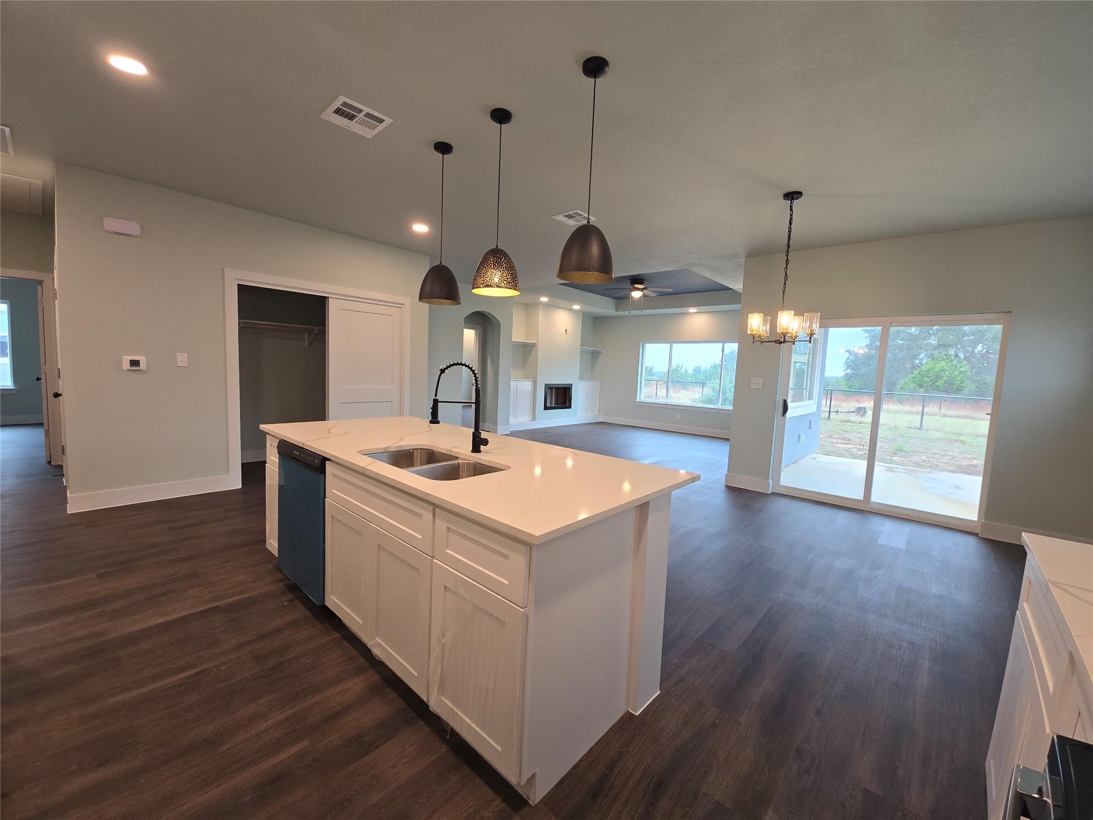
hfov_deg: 106.2
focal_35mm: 13
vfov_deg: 89.9
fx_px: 410
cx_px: 546
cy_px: 410
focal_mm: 2.2
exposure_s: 1/60
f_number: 2.2
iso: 125
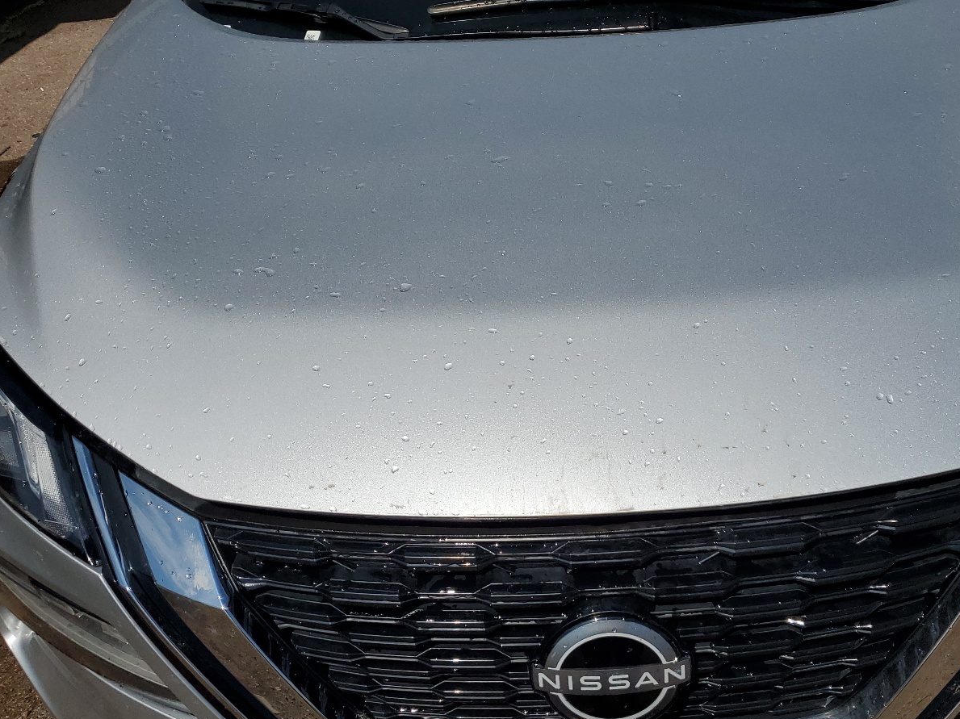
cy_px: 406
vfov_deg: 40.6
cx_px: 606
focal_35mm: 35
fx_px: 970
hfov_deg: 52.0
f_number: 1.5
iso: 50
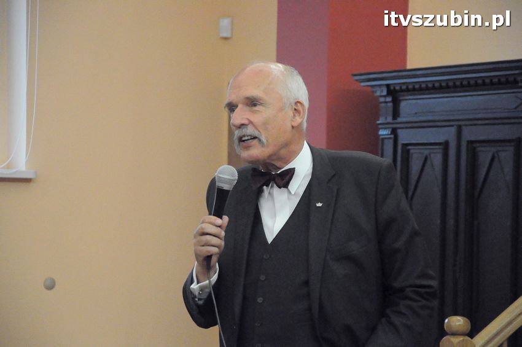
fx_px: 2282
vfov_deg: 8.7
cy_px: 174
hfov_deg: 13.1
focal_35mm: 158
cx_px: 261
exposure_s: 1/100
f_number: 5.6
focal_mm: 105
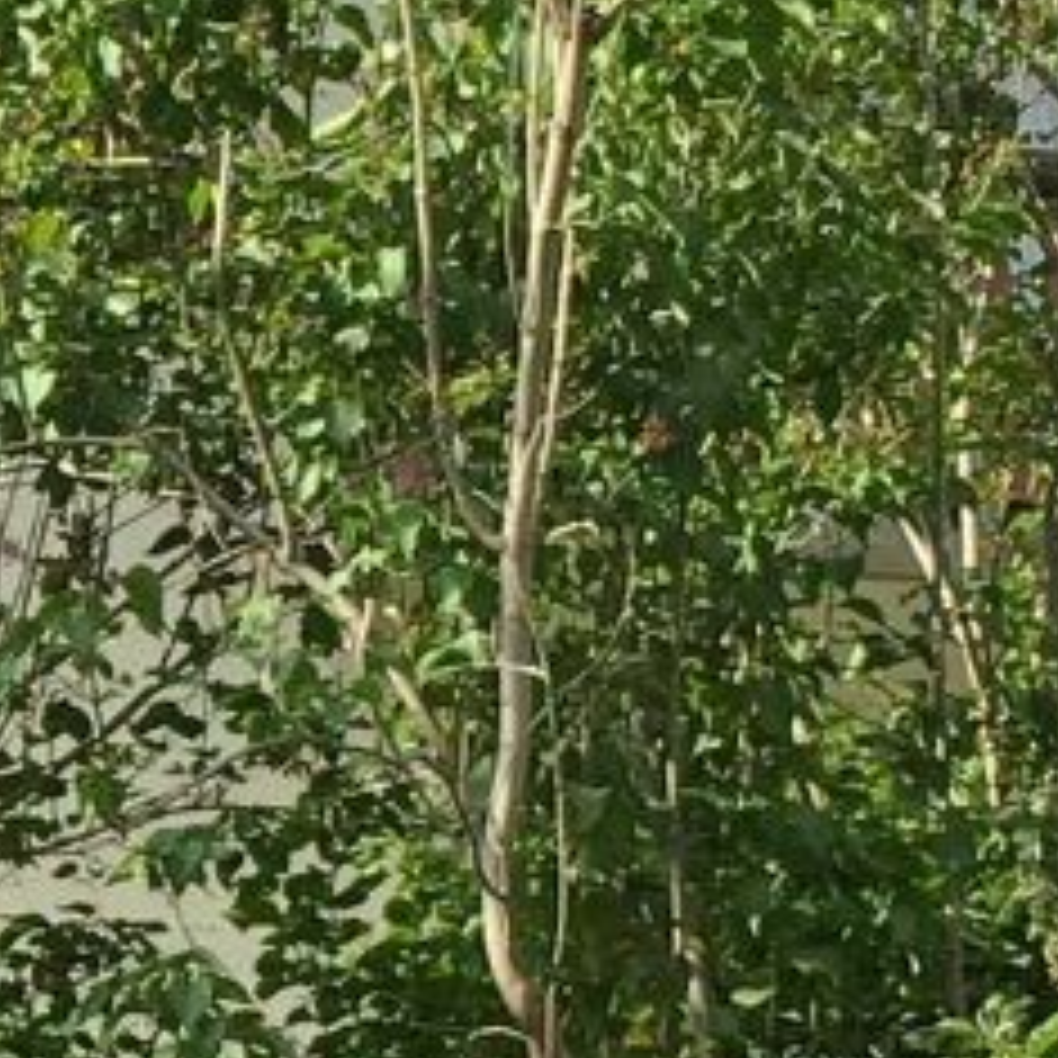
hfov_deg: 7.5
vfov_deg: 7.8
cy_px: 833
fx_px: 7711
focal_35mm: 223
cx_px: -1112
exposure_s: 1/818
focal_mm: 4.15
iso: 25
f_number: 2.2
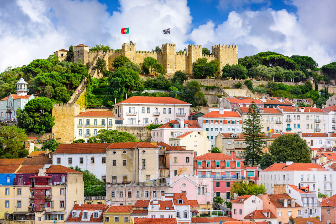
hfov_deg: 20.4
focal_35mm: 100
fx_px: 933
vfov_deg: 13.7
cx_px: 168
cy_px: 112
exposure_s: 1/200
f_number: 6.3
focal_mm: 100
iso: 320
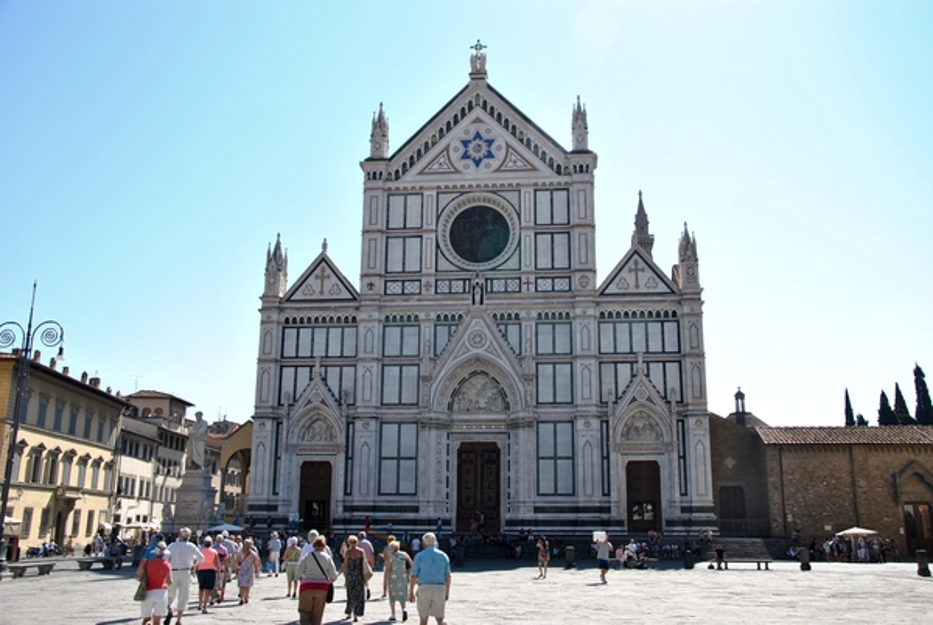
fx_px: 857
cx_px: 466
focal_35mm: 33
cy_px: 312
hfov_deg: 57.2
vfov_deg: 40.1
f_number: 8
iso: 100
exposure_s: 1/250
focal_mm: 22
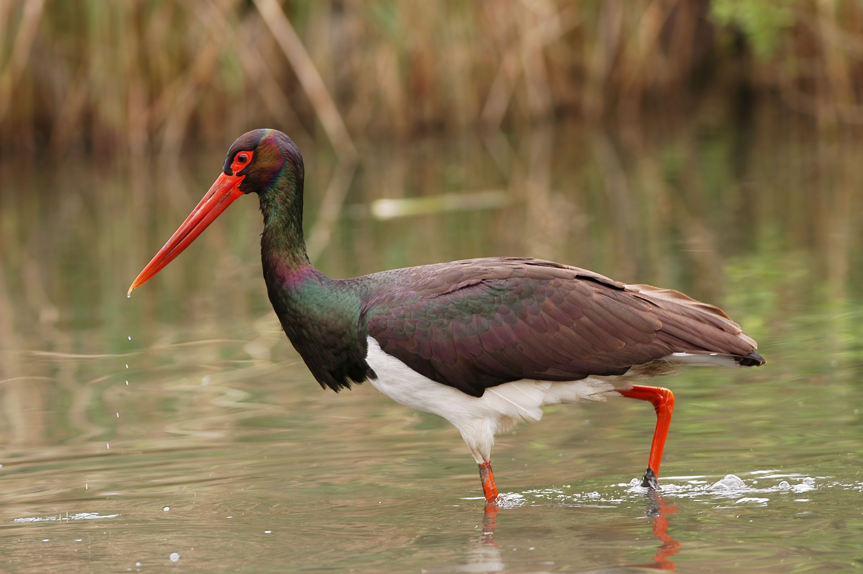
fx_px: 10778
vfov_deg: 3.0
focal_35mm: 450
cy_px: 287
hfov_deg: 4.6
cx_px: 432
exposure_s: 1/250
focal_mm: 300
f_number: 3.5
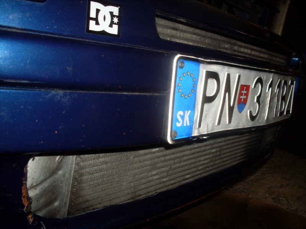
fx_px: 336
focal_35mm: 38
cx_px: 153
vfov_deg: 37.7
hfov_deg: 49.0
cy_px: 114
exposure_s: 1/45
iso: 100
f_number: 2.8
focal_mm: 6.3
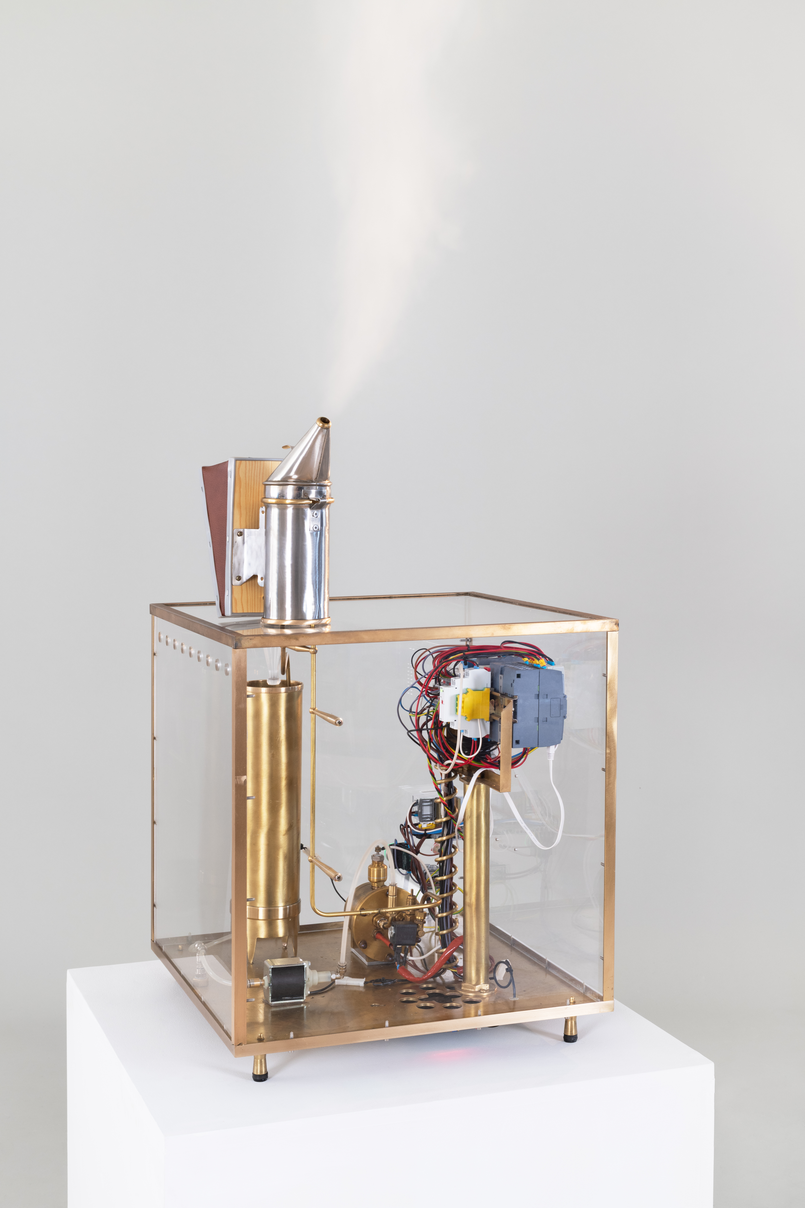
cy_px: 604
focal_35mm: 50
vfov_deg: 39.6
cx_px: 402
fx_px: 1677
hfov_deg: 27.0
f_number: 16
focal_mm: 50
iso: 200
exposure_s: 1/2
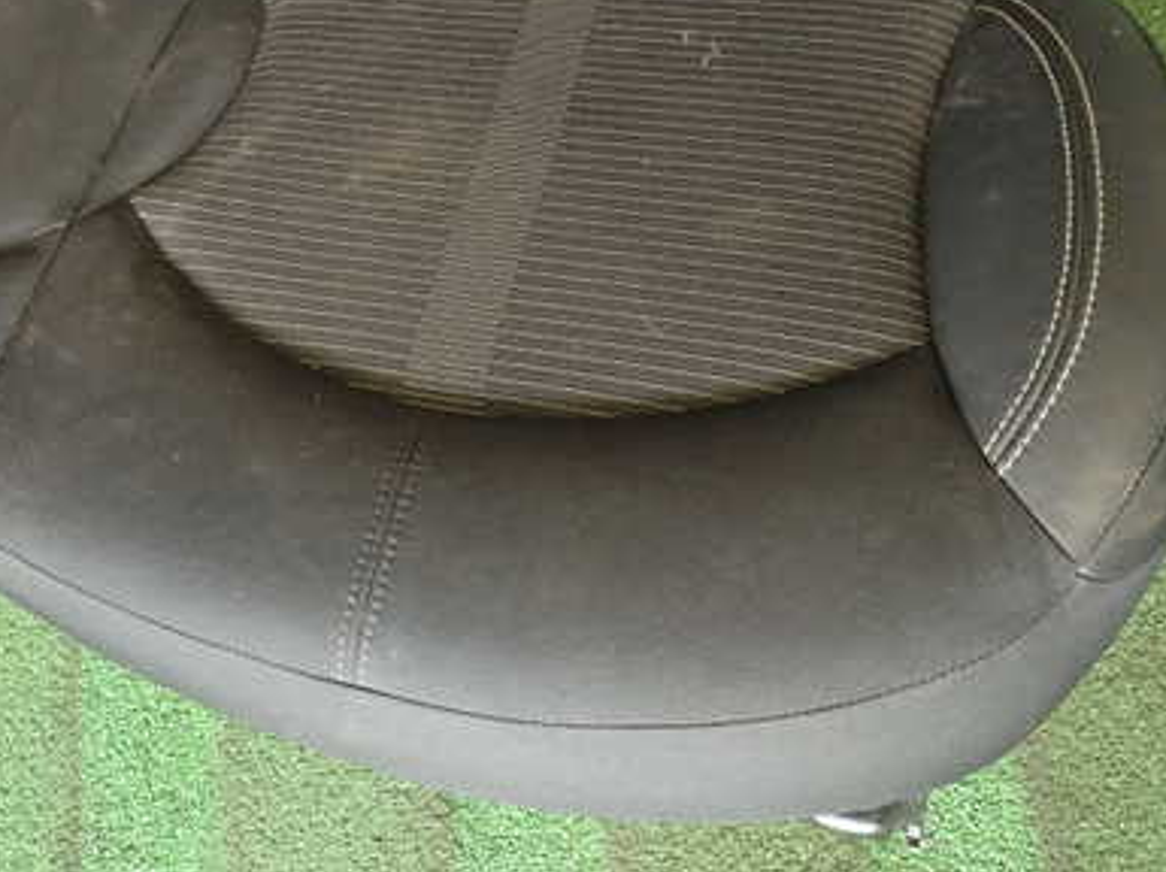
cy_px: 276
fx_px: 1312
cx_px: 409
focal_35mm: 39
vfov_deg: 36.3
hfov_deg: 47.3
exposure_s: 1/30
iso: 200
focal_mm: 4.5
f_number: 2
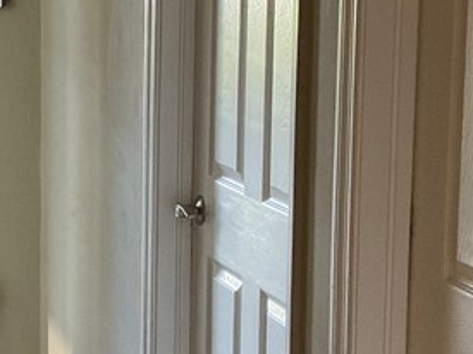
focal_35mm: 108
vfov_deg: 13.7
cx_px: -64
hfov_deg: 17.5
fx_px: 1475
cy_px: 137
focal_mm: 3
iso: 200
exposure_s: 1/60
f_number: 1.8
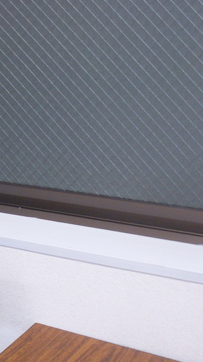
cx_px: -11
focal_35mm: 78
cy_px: 232
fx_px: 746
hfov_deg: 15.2
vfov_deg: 27.1
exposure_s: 1/25
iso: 200
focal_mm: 6.3
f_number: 3.3
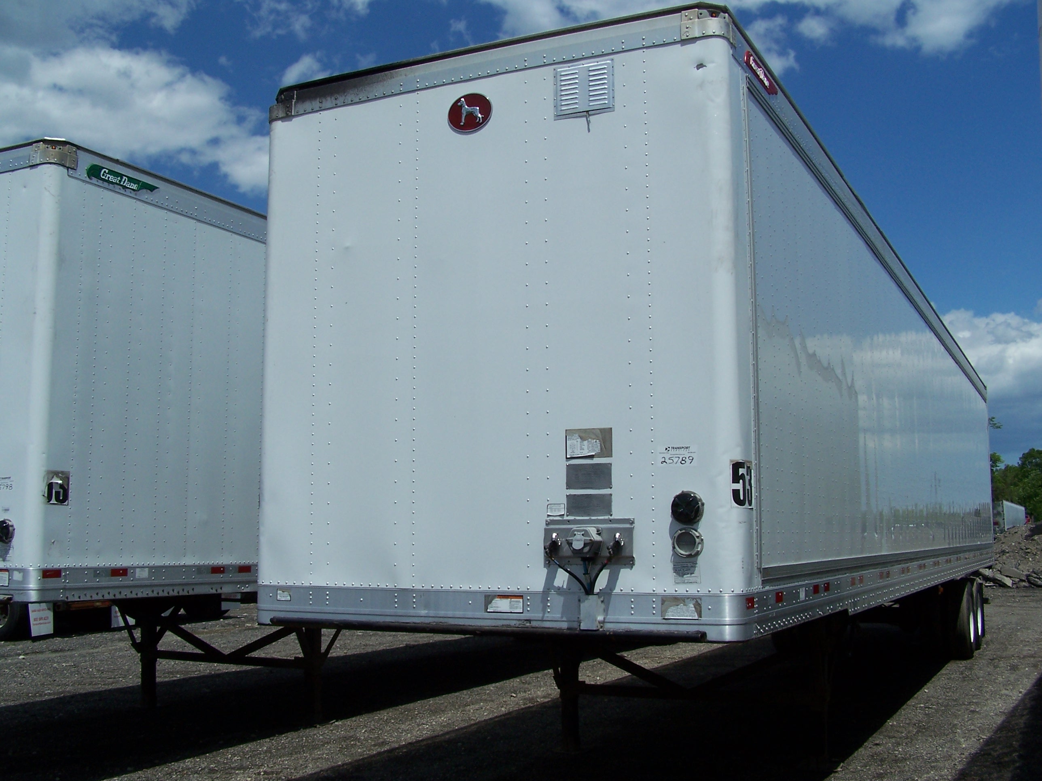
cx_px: 521
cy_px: 390
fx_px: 1144
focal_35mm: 38
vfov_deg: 37.7
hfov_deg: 49.0
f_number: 5.6
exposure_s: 1/1000
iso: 80
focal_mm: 6.3
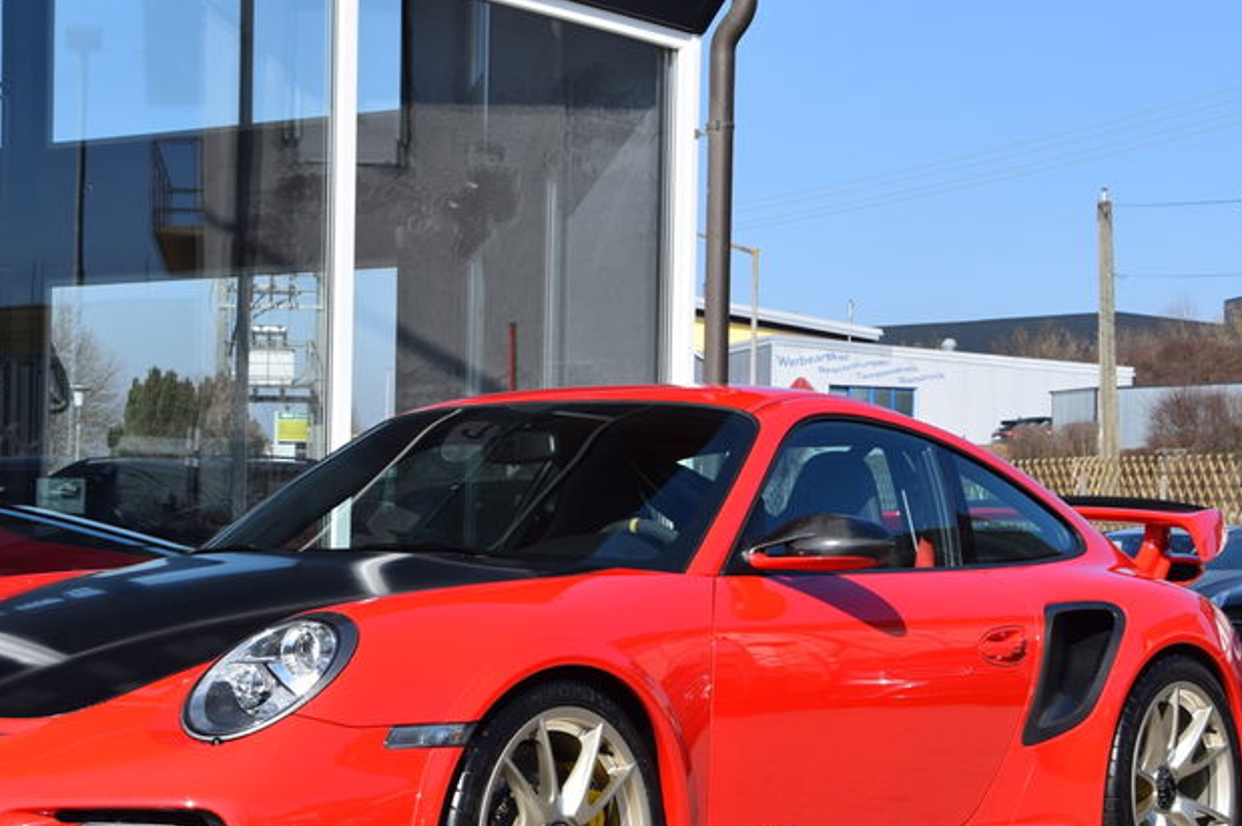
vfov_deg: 15.7
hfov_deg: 23.4
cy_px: 513
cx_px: 526
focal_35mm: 87
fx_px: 2994
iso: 200
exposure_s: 1/400
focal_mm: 35
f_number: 10
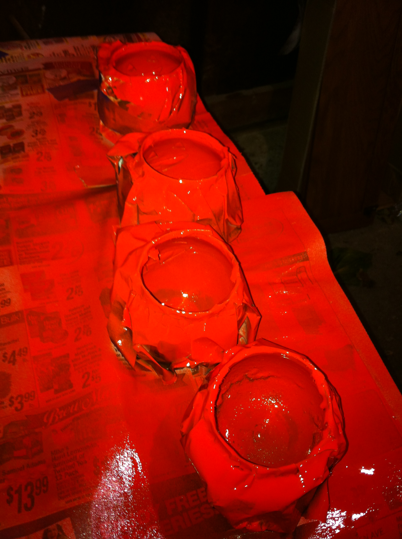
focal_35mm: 35
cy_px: 270
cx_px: 201
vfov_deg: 52.7
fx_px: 543
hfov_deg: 40.6
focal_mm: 3.85
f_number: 2.8
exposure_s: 1/15
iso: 80
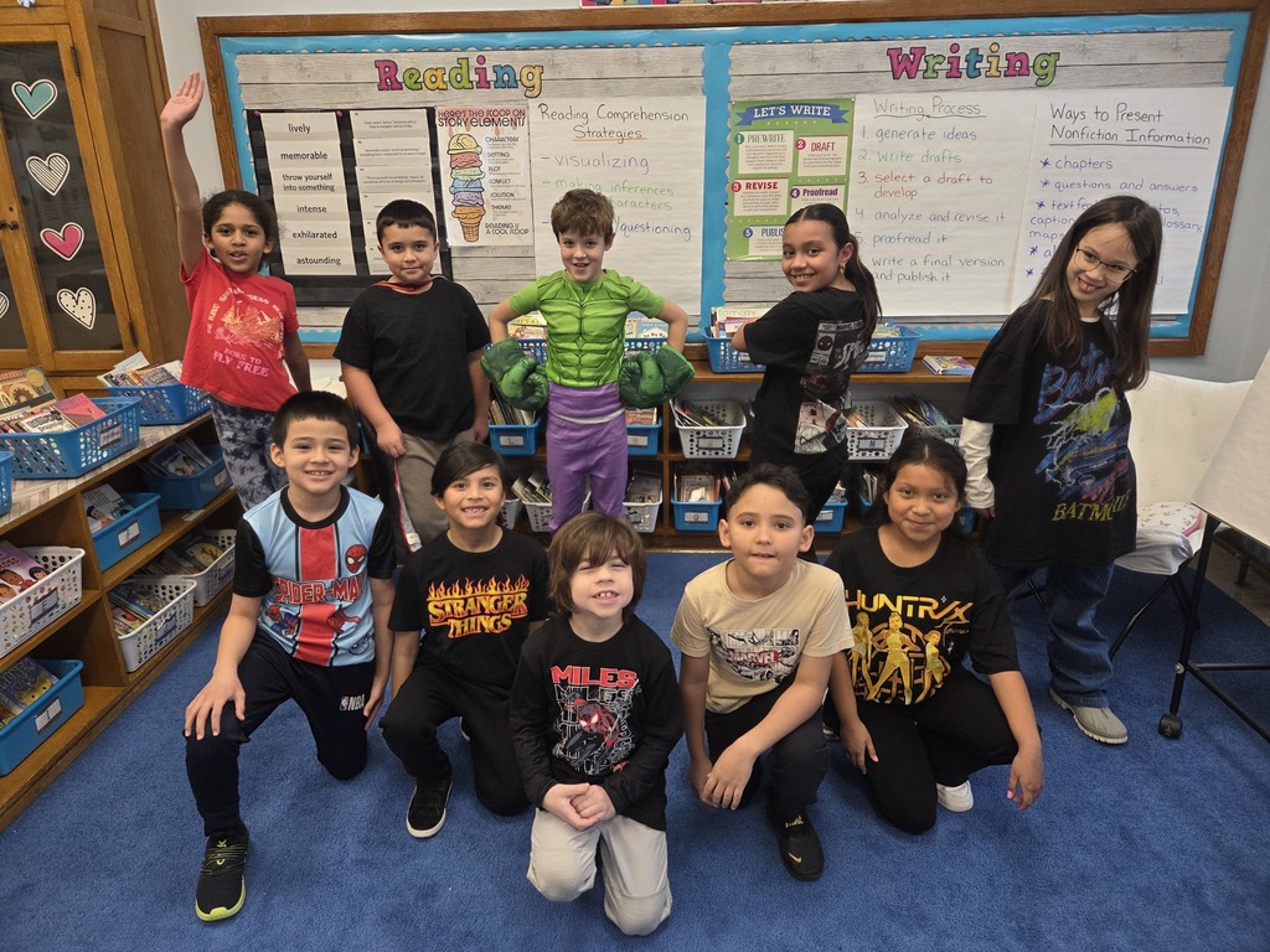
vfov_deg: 58.9
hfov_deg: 73.9
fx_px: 844
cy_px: 476
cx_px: 635
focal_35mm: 23
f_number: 1.8
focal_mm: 5.4
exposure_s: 1/120
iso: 200
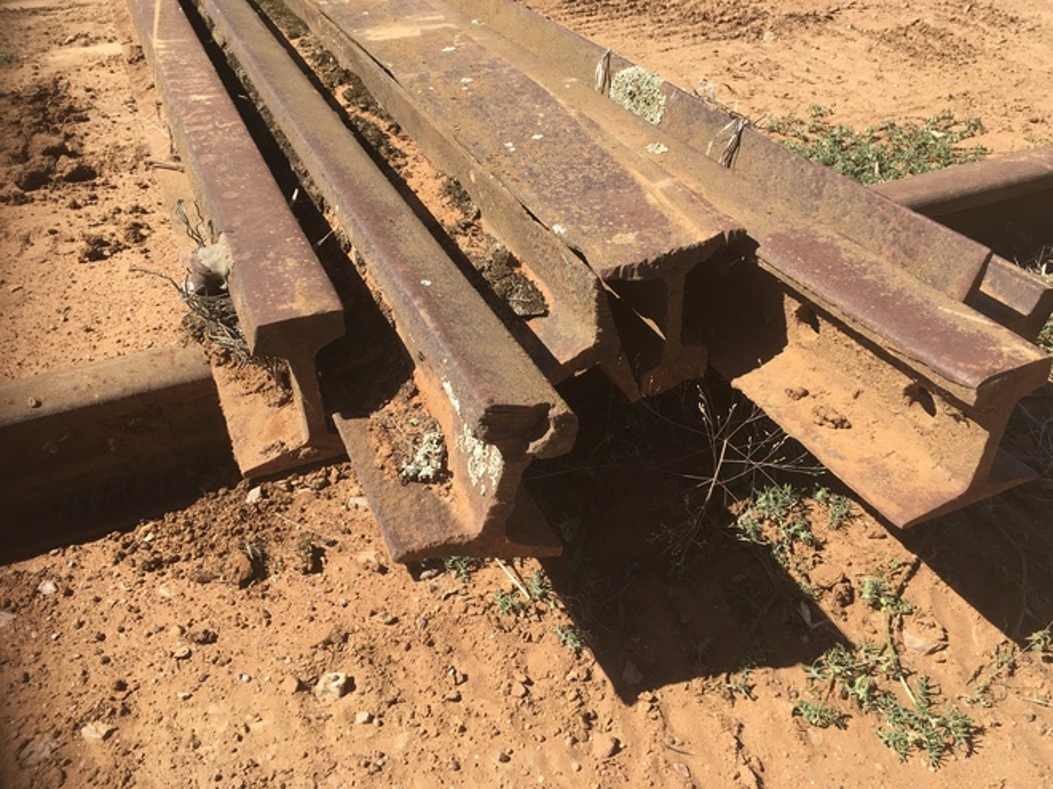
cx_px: 526
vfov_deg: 48.2
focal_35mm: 29
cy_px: 394
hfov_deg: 61.7
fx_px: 882
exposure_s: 1/974
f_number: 2.2
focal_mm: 4.15
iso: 25
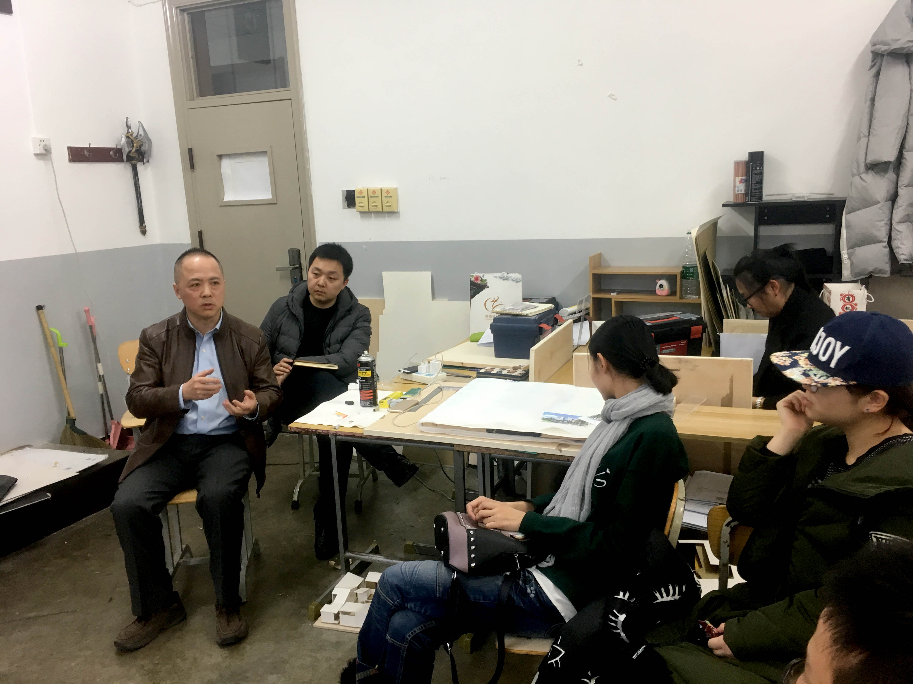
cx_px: 456
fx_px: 765
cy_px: 342
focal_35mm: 29
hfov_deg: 61.7
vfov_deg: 48.2
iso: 100
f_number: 2.2
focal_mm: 4.15
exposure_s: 1/33
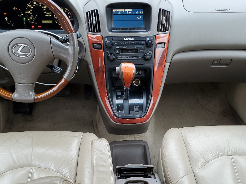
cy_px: 126
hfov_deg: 46.8
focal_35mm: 40
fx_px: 284
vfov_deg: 35.5
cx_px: 132
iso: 77
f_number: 1.5
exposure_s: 1/60.2
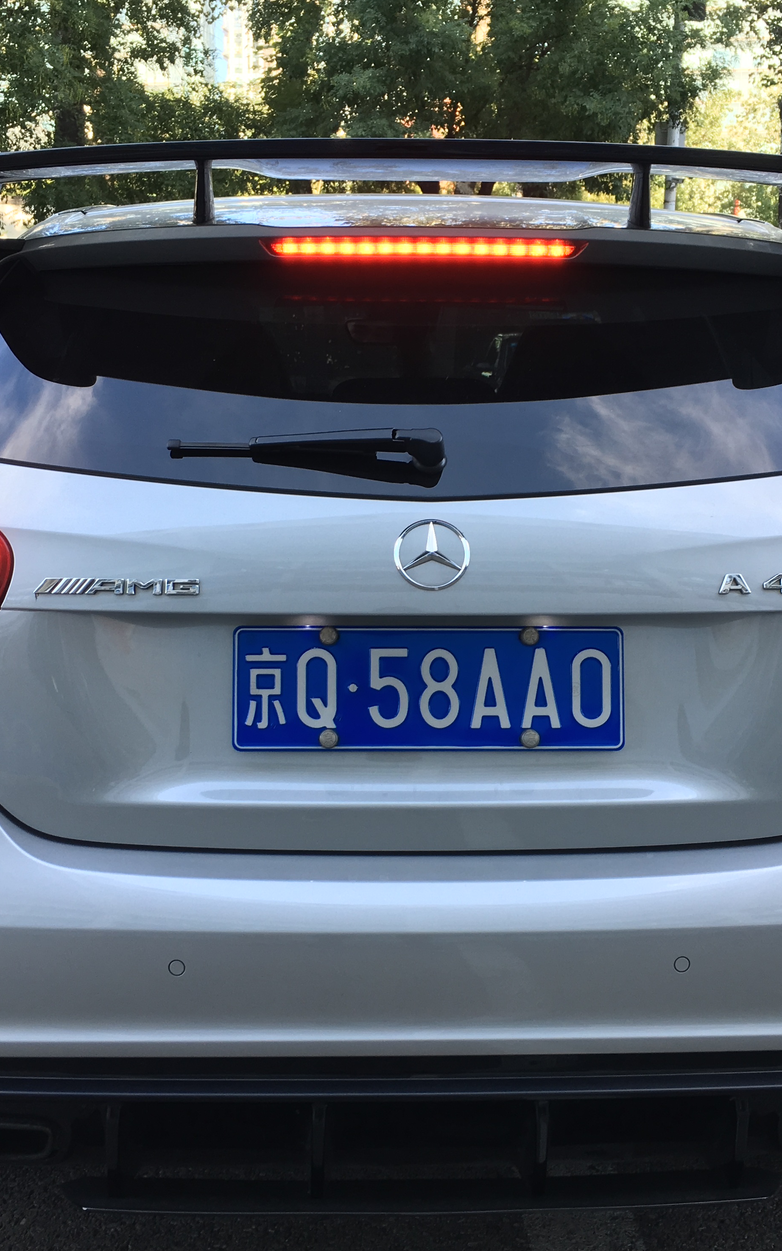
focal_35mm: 42
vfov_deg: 47.2
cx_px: 422
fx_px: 1432
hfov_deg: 30.5
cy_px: 625
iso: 25
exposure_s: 1/112
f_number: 2.2
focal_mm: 4.15
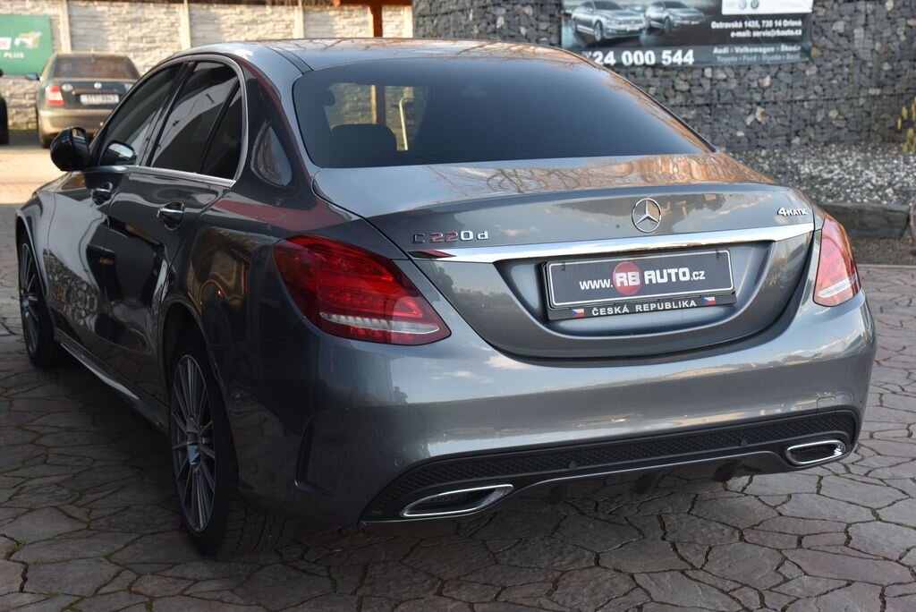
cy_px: 306
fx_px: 1400
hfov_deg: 36.2
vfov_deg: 24.7
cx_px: 458
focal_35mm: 55
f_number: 6.3
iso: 500
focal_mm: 55
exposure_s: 1/160
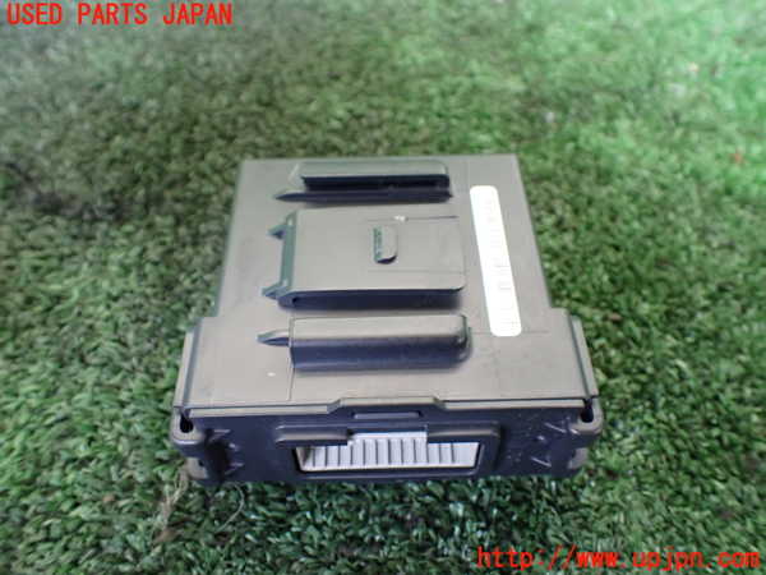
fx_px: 664
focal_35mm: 30
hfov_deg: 60.0
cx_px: 383
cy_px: 288
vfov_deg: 46.8
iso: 800
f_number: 2.3
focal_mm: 5.4
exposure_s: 1/60
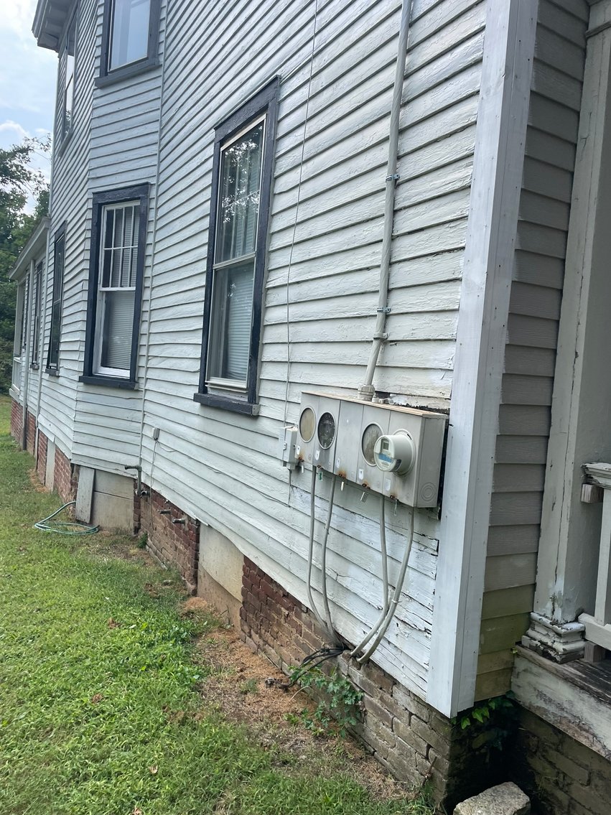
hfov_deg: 53.1
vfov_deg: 67.3
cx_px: 306
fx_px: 612
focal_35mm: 26
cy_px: 408
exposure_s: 1/1473
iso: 32
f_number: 1.6
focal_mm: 4.2
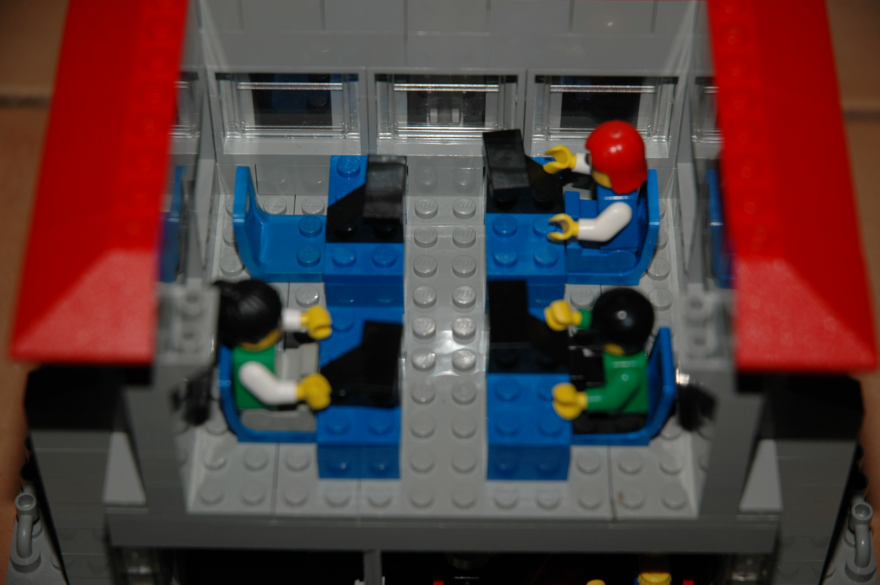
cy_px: 292
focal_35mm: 105
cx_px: 440
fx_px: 2564
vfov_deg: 13.0
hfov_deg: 19.5
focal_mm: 70
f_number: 4.5
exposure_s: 1/60
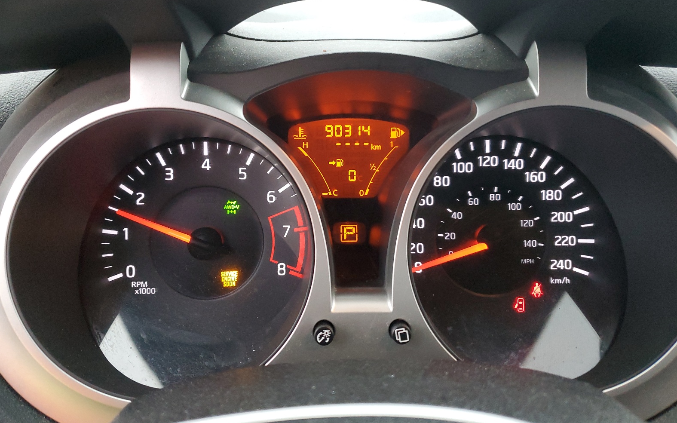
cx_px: 337
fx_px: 517
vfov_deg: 44.5
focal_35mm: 28
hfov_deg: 66.5
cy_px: 187
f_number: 1.5
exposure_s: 1/60.2
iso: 271
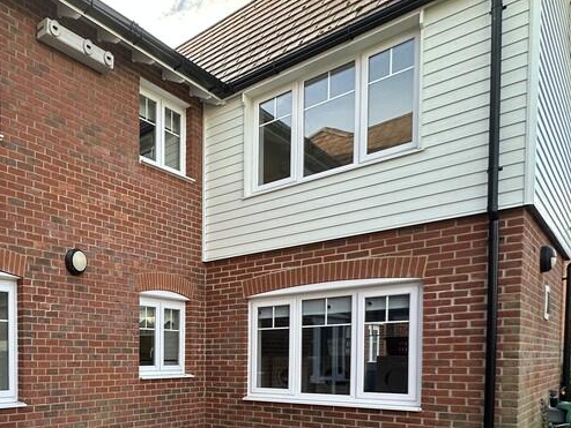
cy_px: 376
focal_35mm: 29
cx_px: 13
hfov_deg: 50.9
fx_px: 479
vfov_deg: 44.4
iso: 40
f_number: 2.2
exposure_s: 1/165
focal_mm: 2.22
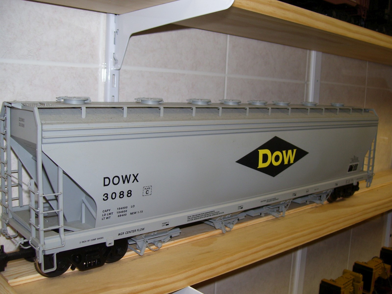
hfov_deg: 50.1
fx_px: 419
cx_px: 196
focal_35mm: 37
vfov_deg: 38.7
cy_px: 147
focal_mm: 6
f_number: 2.7
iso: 80
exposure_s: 1/60
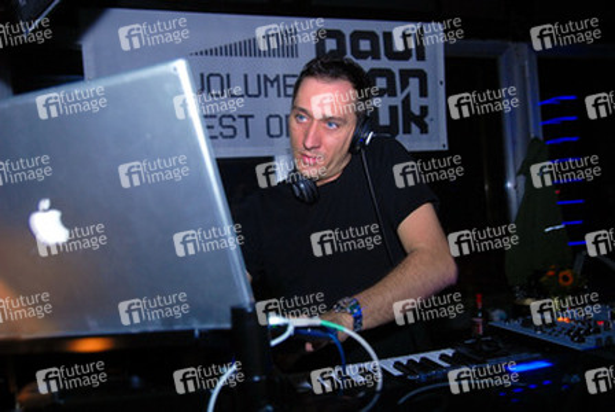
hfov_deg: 57.2
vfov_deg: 40.1
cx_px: 308
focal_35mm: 33
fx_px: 564
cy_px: 206
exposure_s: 1/5
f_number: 3.5
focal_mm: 22
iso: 400
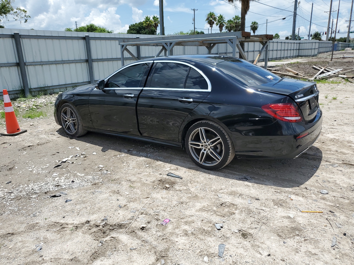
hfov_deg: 67.3
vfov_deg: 53.1
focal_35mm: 26
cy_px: 132
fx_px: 266
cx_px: 177
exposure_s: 1/3333
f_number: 1.5
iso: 50
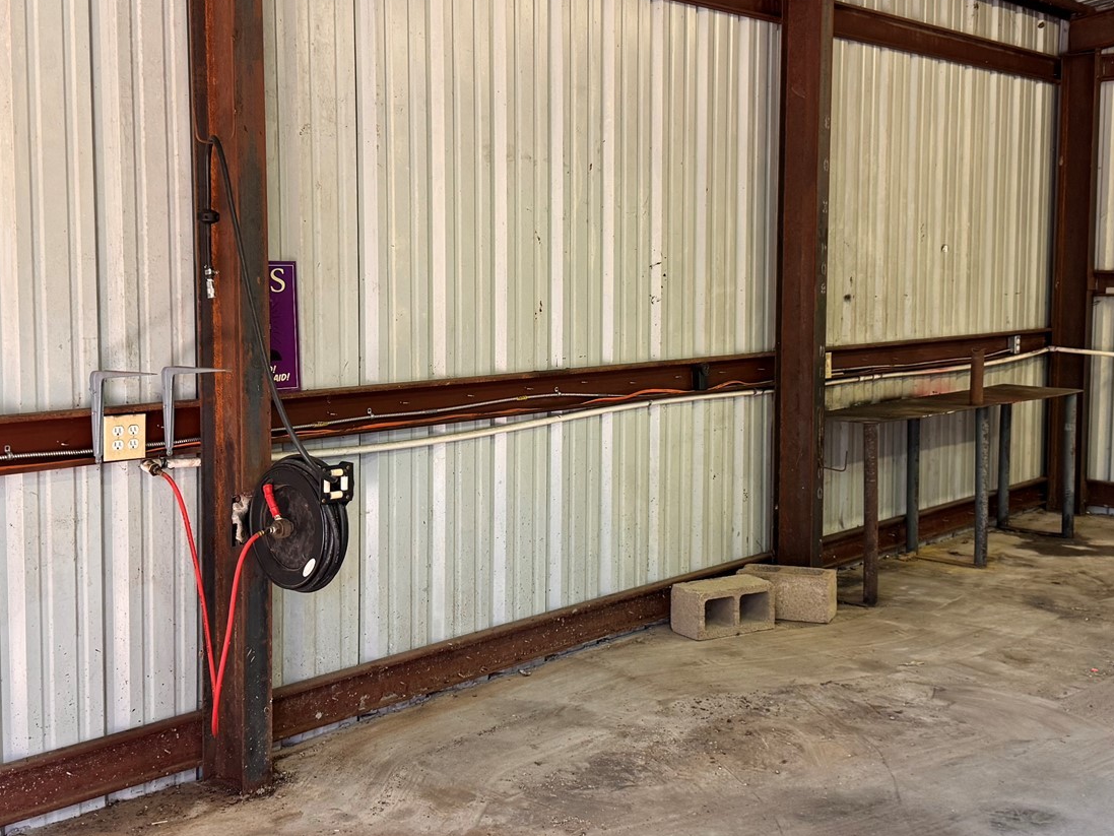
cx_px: 550
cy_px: 375
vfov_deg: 34.3
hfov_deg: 44.8
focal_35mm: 42
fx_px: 1352
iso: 160
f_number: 1.78
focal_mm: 6.76
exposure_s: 1/120
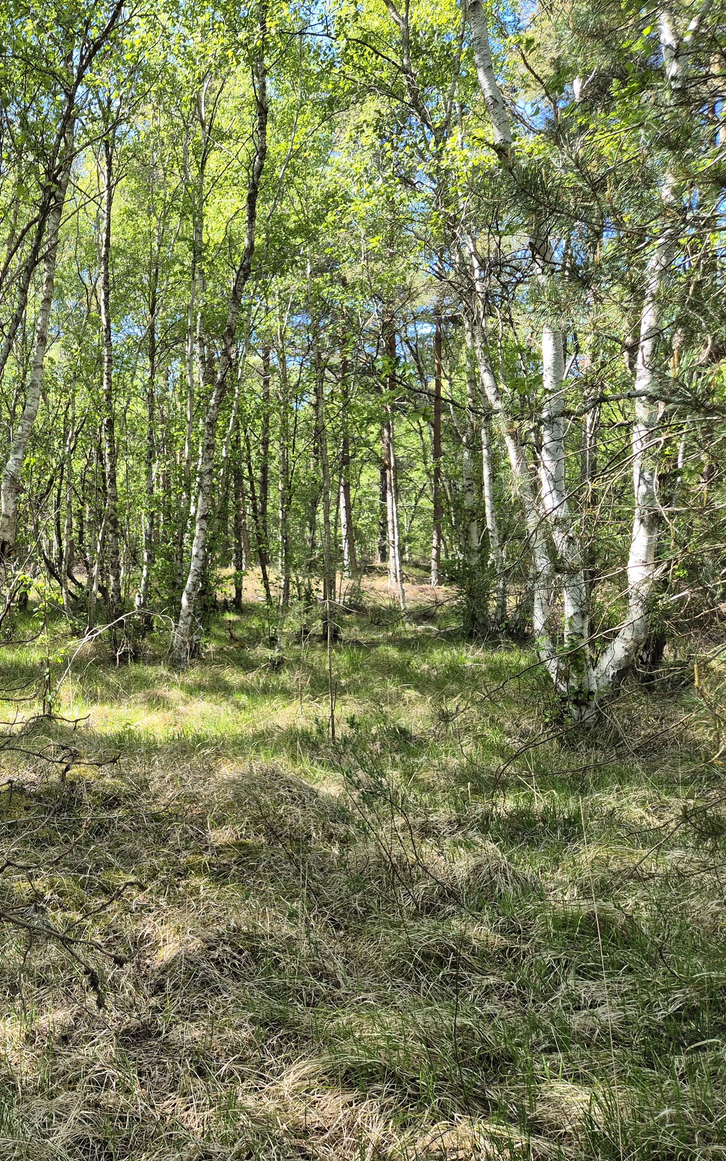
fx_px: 1045
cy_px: 573
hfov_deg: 36.6
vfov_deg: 58.1
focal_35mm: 33
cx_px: 112
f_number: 1.8
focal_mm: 5.4
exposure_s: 1/216
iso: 25
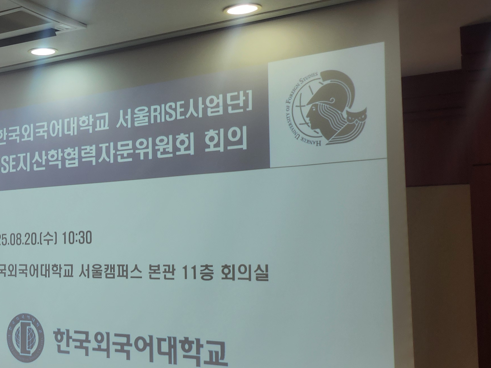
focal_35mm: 55
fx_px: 780
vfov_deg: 26.6
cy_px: 188
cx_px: -7
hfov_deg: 32.0
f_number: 1.8
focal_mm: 5
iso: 50
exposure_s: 1/199
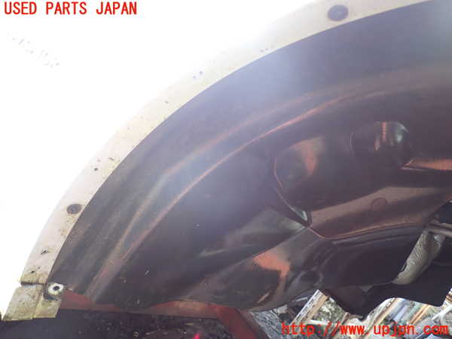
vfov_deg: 54.9
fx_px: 326
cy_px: 170
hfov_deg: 69.4
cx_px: 226
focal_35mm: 25
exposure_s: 1/80
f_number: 2
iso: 100
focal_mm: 4.5
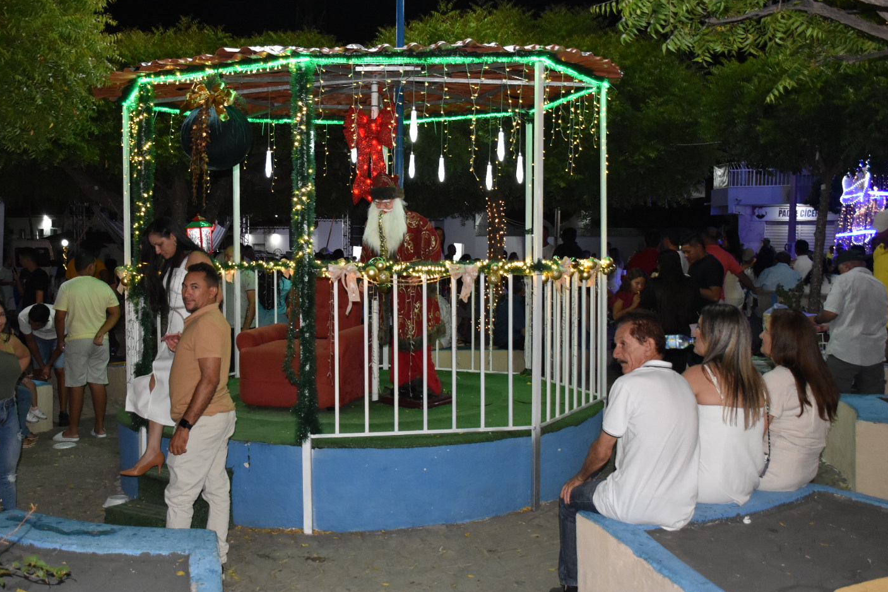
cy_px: 284
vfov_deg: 35.0
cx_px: 391
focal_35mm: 38
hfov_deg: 50.6
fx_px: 937
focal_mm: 22
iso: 1800
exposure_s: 1/60
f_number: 3.5
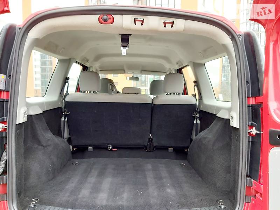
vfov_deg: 53.1
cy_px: 105
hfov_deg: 67.3
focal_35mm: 26
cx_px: 140
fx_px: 210
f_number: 1.7
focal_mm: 3.9
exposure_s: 1/50
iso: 64
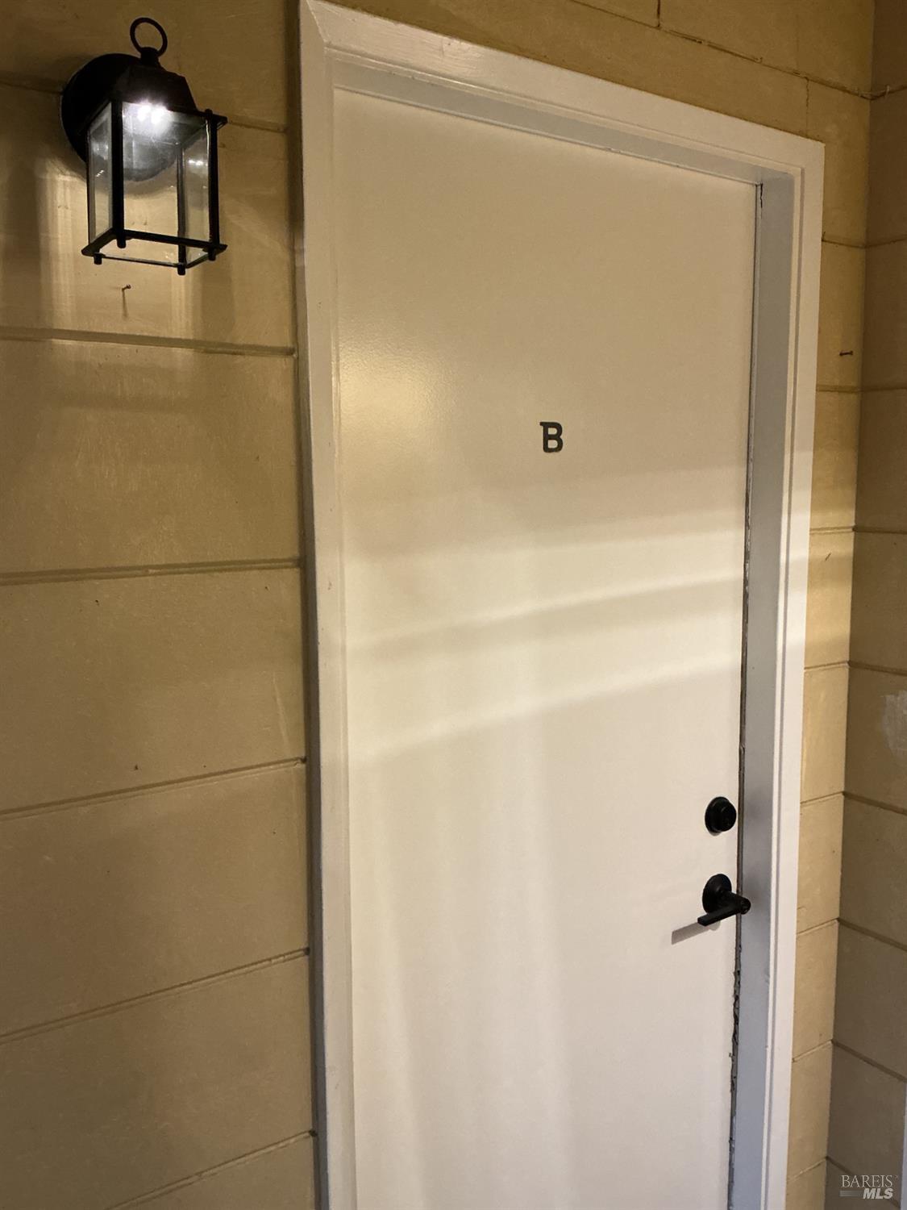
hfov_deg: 48.2
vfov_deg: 61.7
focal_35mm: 29
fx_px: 1013
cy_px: 605
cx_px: 454
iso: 250
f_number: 1.8
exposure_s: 1/60
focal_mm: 3
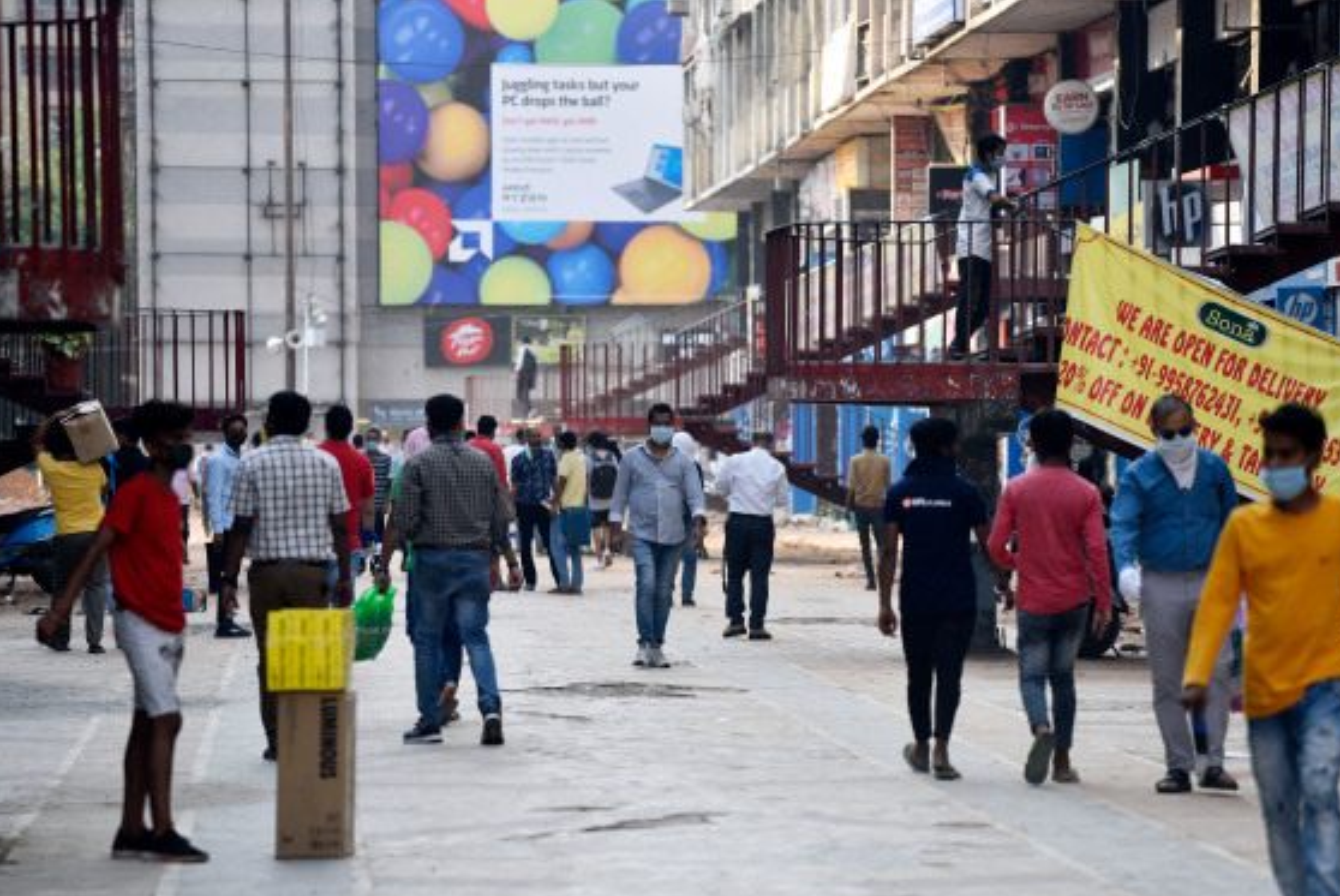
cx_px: 710
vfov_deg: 7.8
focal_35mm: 177
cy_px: 476
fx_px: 6593
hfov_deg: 11.6
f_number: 4.5
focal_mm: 165
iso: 400
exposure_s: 1/1000
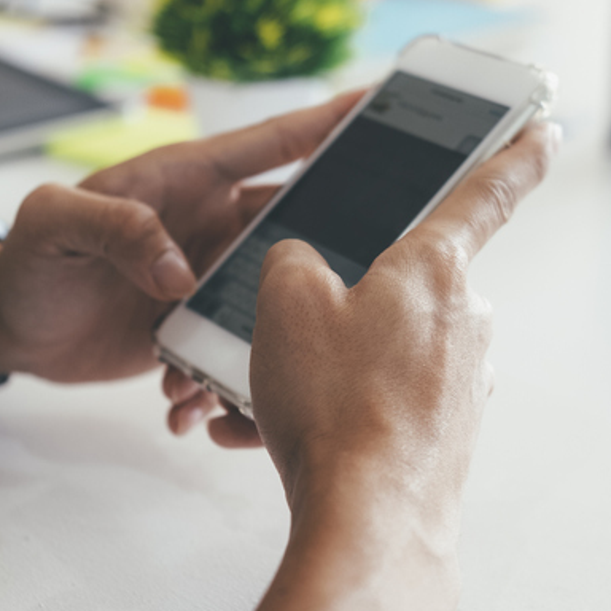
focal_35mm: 85
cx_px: 333
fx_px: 1697
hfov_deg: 20.4
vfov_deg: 20.4
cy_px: 317
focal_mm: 35
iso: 250
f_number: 2
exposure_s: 1/200
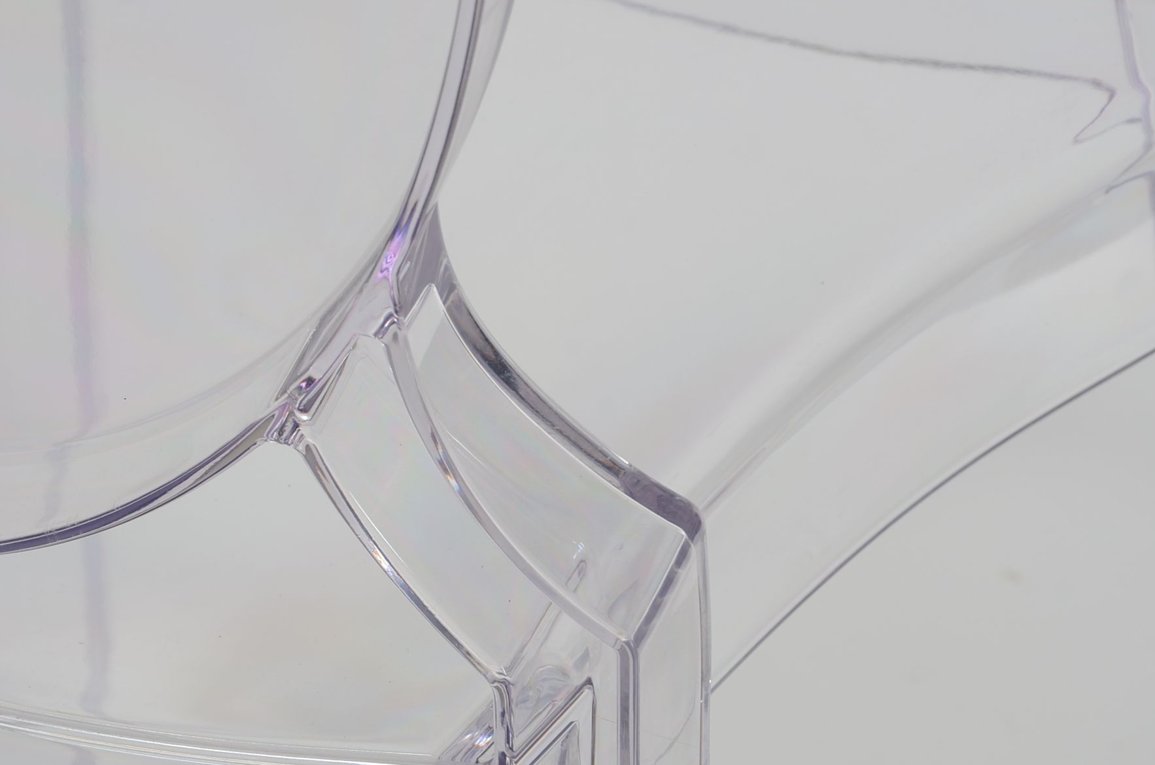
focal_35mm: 220
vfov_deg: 6.2
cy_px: 457
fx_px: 7035
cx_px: 455
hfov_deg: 9.4
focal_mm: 105
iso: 160
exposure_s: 1/125
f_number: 9
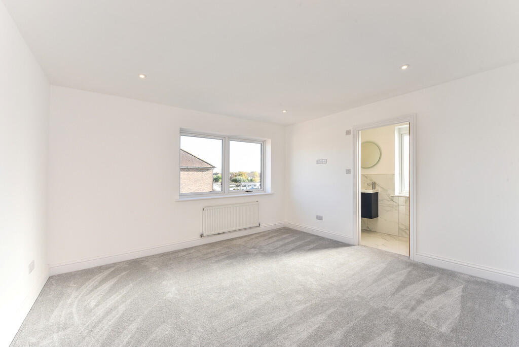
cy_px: 174
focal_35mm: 14
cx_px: 260
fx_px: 202
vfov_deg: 81.3
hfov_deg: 104.2
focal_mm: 14
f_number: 9
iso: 400
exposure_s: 1/50
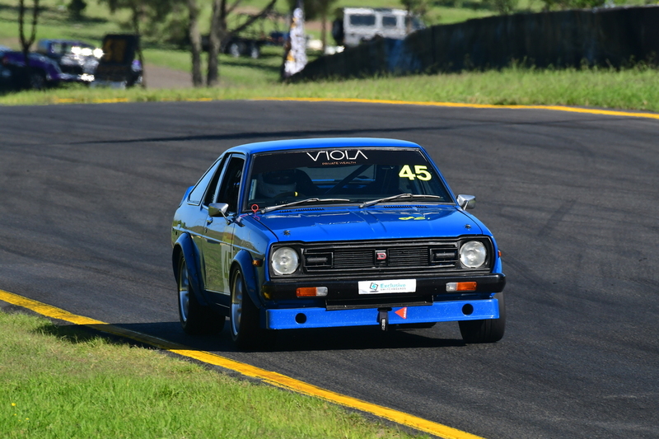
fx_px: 13725
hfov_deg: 2.8
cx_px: 330
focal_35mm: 750
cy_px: 220
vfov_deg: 1.8
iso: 500
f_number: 11
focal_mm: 500
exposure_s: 1/640
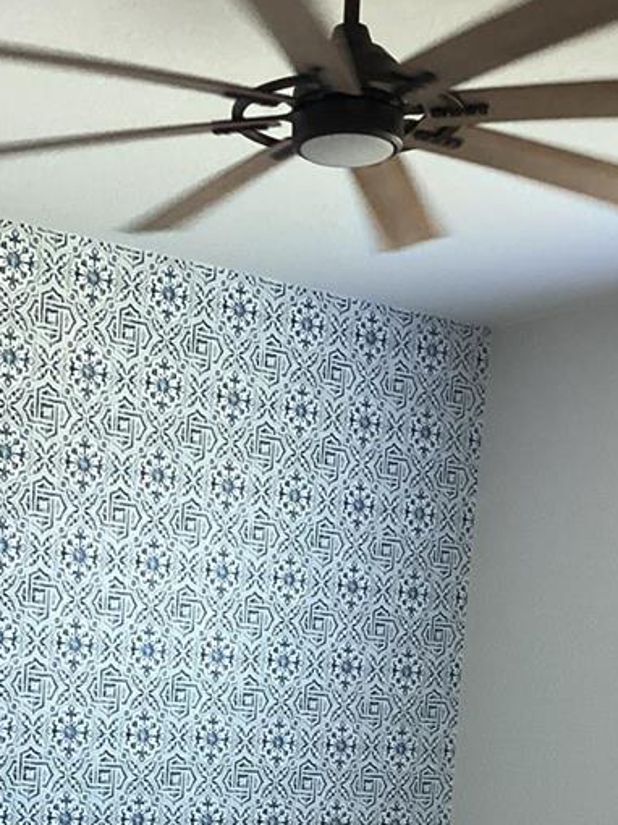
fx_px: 1739
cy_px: 903
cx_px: 186
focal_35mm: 73
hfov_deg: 20.1
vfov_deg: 24.9
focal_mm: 3.3
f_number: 2.4
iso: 125
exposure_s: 1/60
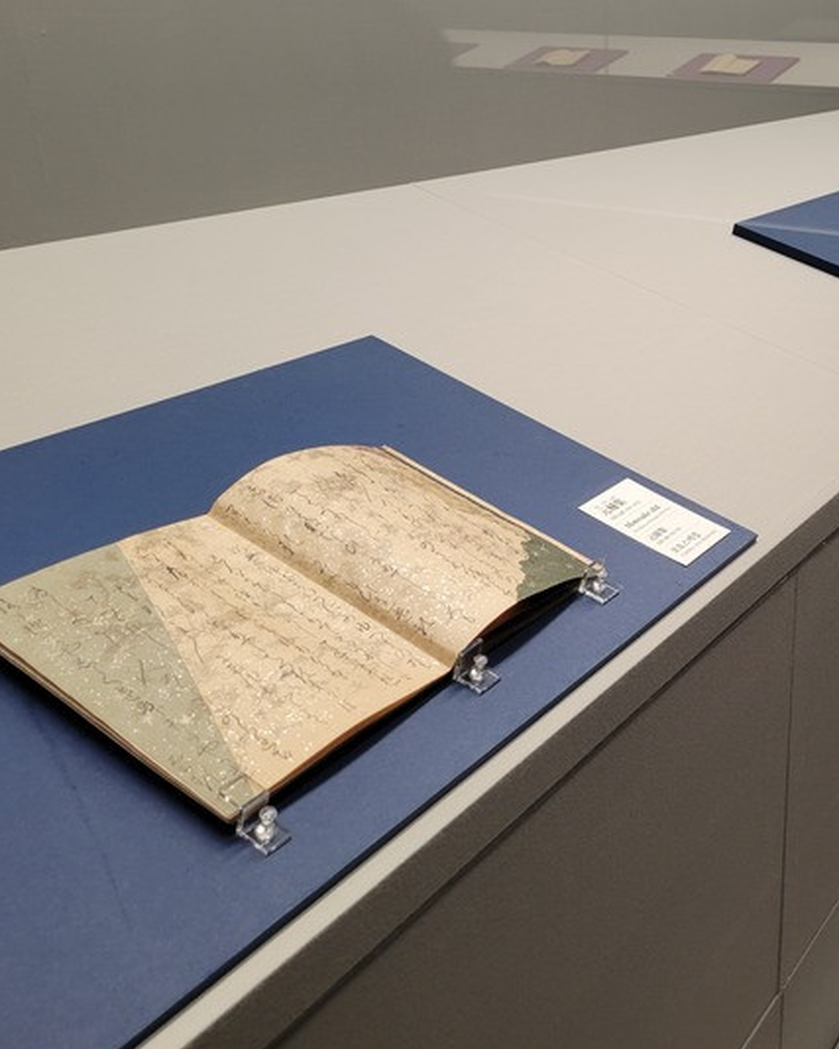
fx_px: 1180
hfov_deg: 37.3
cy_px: 464
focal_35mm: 38
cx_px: 705
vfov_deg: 47.9
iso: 200
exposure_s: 1/42
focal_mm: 5.4
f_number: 1.8
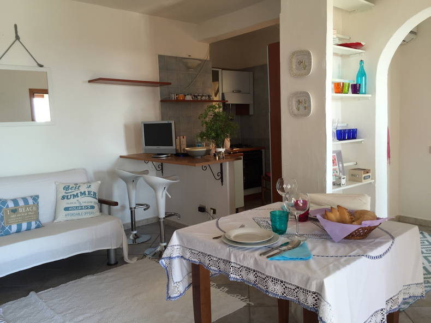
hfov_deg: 61.7
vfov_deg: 48.2
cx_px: 216
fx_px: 361
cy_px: 162
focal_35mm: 29
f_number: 2.2
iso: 32
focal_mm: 4.15
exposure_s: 1/50
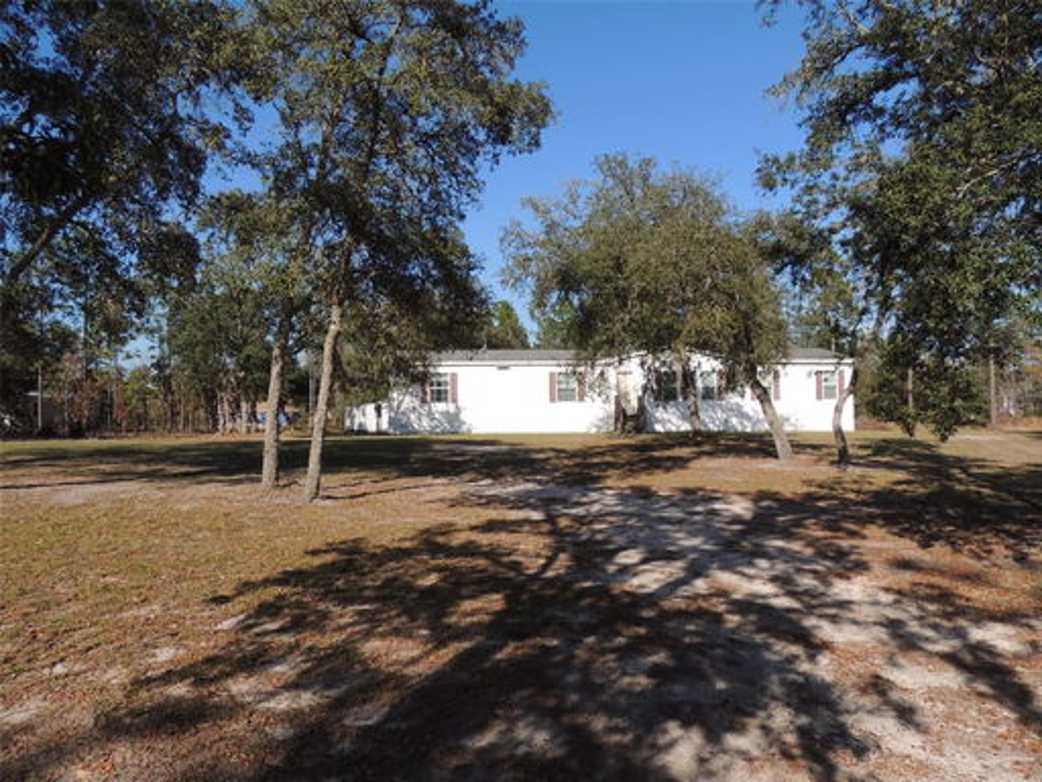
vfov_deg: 56.8
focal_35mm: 24
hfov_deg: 71.6
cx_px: 521
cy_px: 391
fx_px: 722
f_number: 3
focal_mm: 4.3
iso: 100
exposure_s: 1/1600
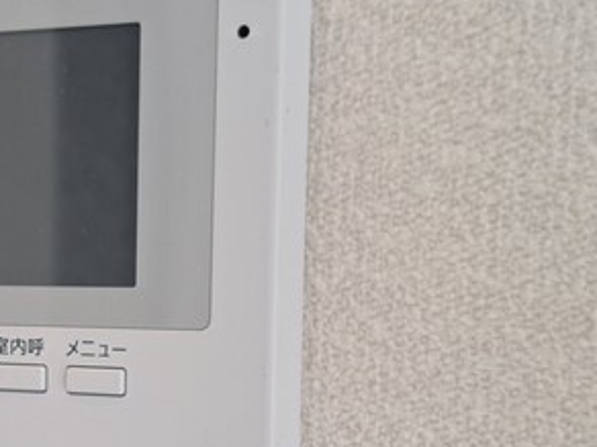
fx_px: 1362
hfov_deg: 24.1
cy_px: 363
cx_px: 80
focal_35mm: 79
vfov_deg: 18.5
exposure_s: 1/50
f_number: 1.8
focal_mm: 5.23
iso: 80
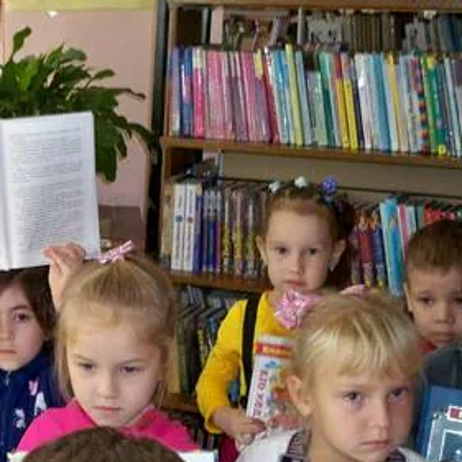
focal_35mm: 66
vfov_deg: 25.9
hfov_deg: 24.9
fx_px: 997
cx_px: 7
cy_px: 329
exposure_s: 1/60
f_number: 3.1
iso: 200
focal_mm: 6.3
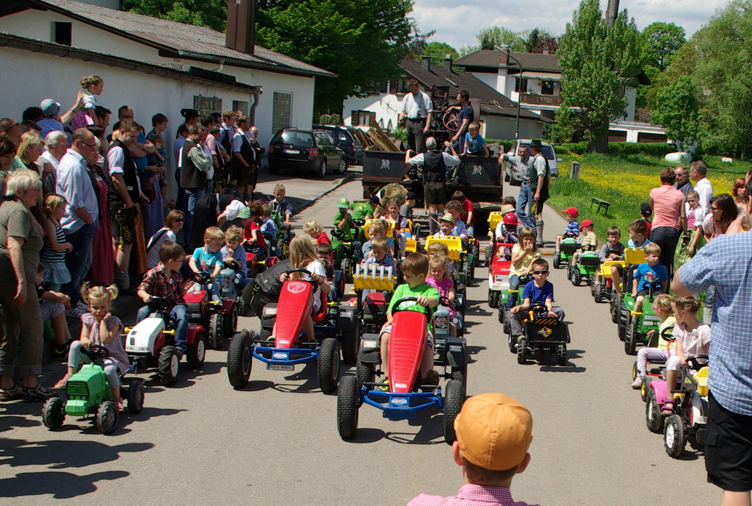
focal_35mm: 27
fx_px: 565
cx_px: 376
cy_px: 253
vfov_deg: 48.2
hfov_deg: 67.3
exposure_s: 1/350
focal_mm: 18
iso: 100
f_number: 6.7
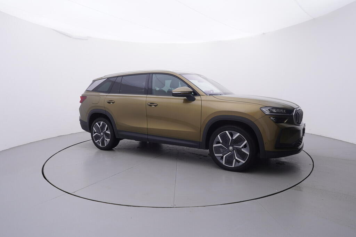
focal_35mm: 22
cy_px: 118
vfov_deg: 56.2
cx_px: 178
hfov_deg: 77.3
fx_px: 223
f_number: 5
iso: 200
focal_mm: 15
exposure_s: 1/80
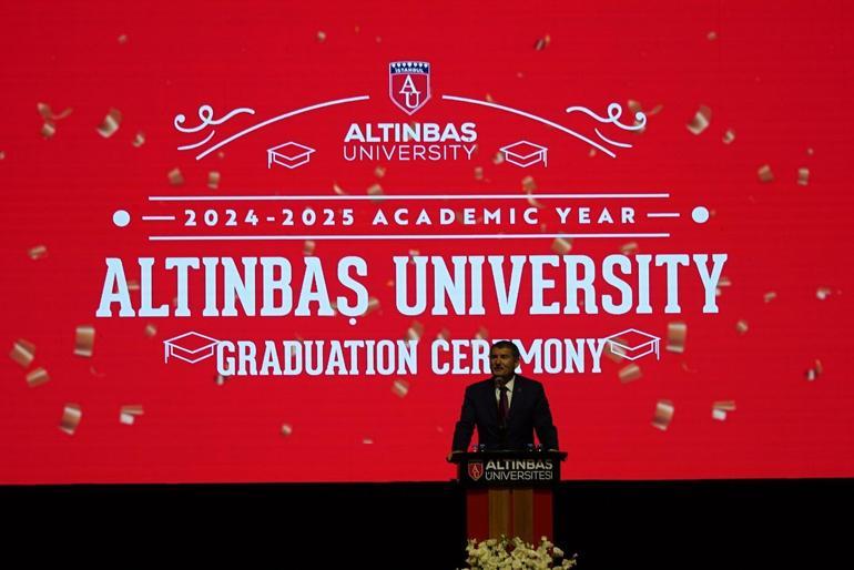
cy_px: 285
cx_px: 427
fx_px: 3702
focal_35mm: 156
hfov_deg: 13.2
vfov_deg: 8.8
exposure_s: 1/160
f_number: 4
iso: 160
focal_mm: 104
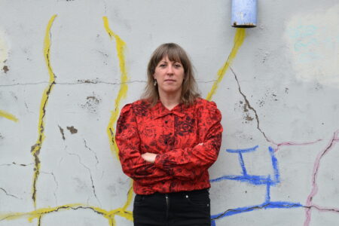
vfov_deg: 16.6
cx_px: 170
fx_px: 777
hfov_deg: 24.6
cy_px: 113
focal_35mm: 82
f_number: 5.6
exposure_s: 1/160
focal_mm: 55
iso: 200
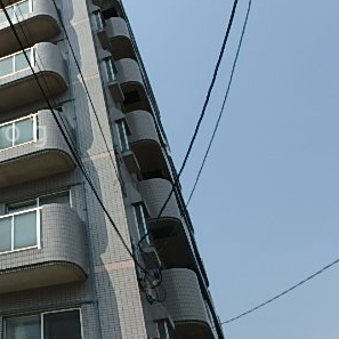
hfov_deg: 36.2
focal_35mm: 40
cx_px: -25
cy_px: 134
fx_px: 443
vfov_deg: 41.6
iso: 125
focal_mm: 3.7
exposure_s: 1/640
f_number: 6
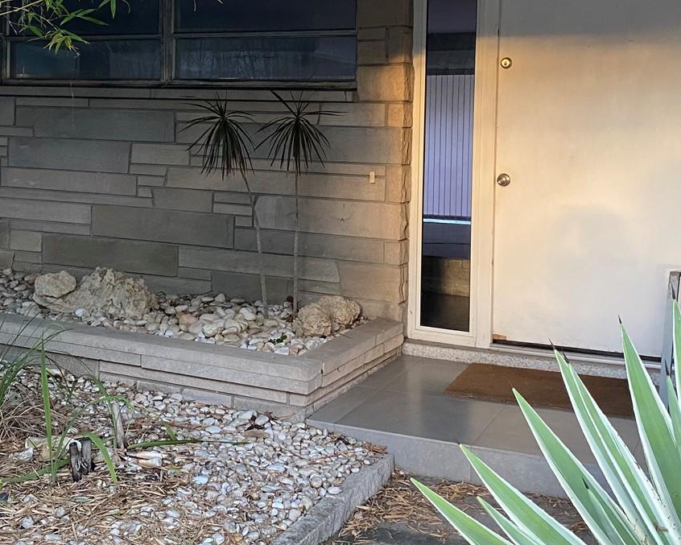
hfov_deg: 38.5
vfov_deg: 31.1
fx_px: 968
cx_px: 257
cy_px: 160
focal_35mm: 48
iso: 250
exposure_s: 1/60
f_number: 1.8
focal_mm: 4.25
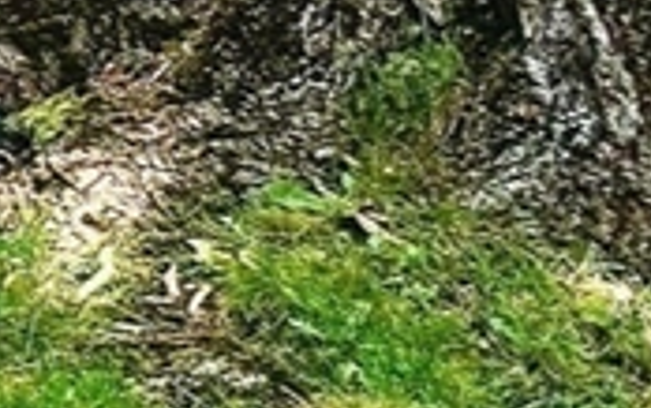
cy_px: -704
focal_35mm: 299
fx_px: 5308
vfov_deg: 4.3
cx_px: -1130
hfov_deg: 6.5
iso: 64
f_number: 1.78
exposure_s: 1/1030
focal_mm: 6.86
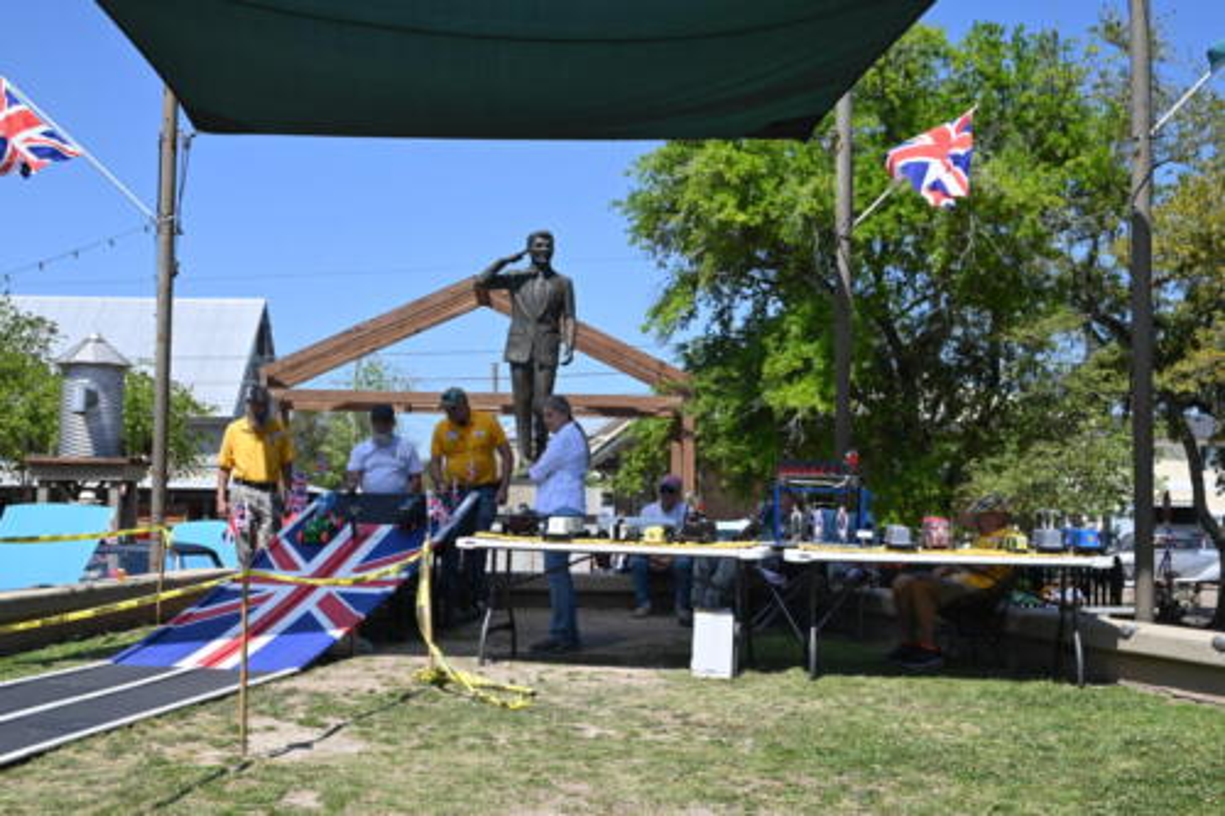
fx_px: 1633
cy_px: 408
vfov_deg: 28.1
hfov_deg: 41.1
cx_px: 612
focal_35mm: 48
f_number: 7.1
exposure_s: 1/400
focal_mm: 48
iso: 100
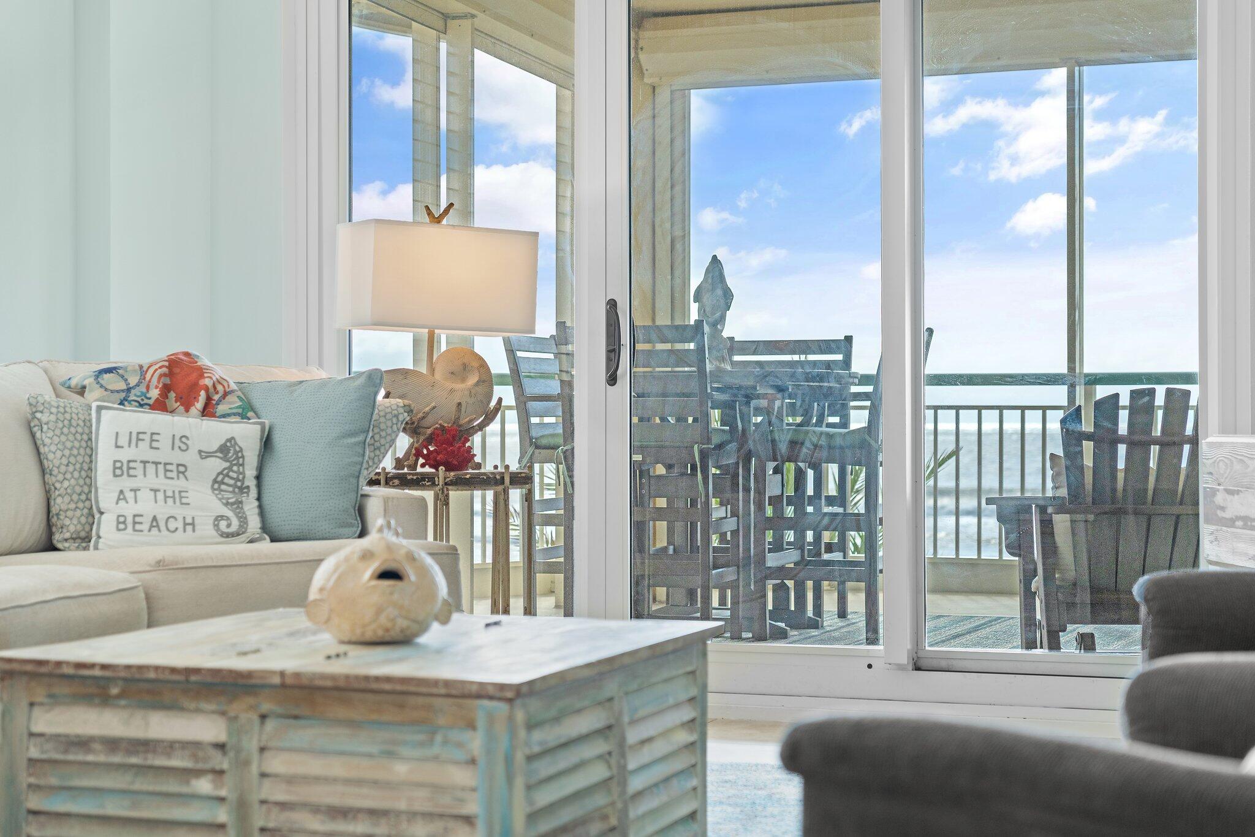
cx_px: 628
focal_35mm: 59
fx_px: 2063
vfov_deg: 22.9
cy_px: 418
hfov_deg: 33.8
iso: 500
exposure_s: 1/50
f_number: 4
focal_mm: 59.2
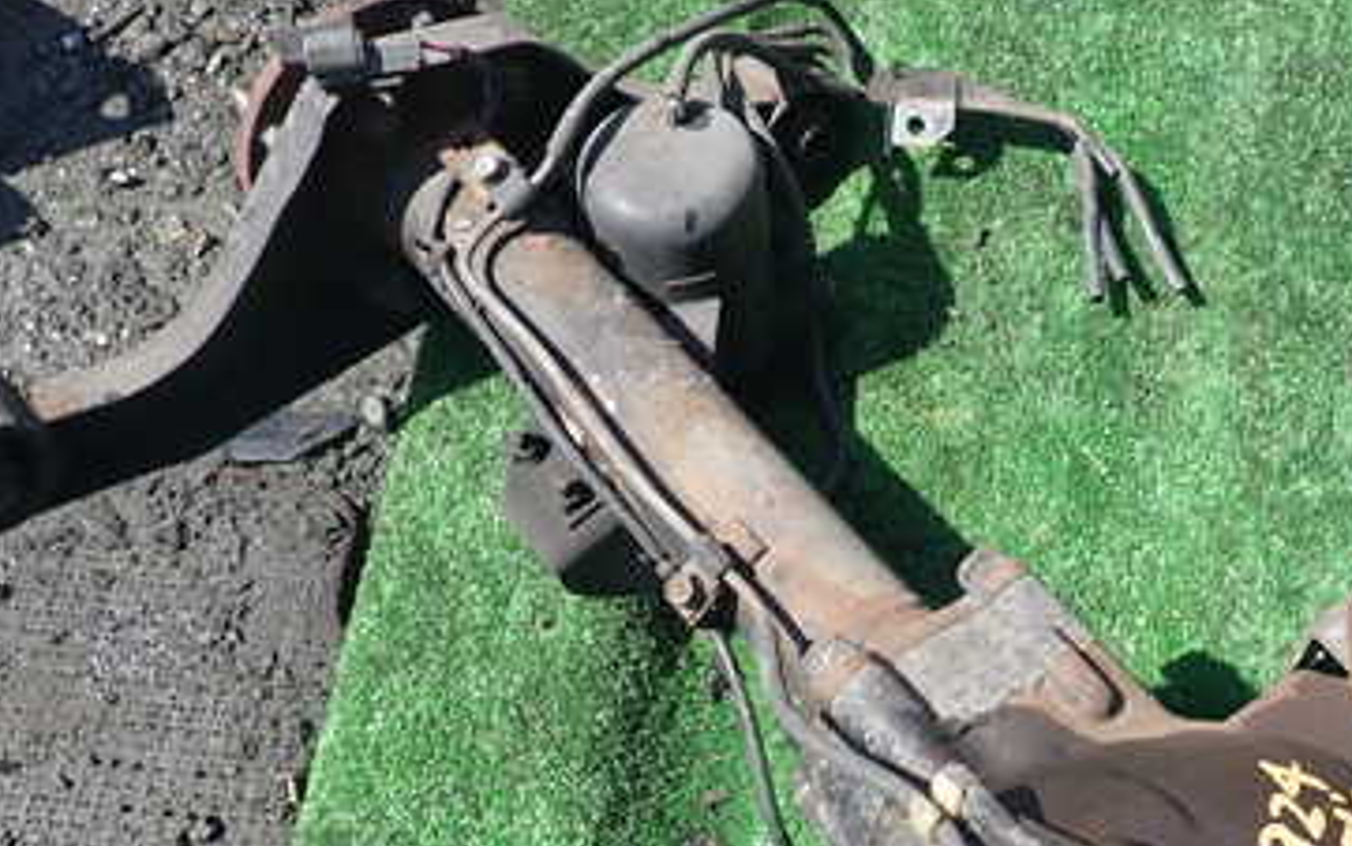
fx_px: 1622
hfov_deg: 44.9
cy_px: 644
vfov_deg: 28.8
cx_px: 850
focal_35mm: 44
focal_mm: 4.5
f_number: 2.8
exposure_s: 1/640
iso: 100
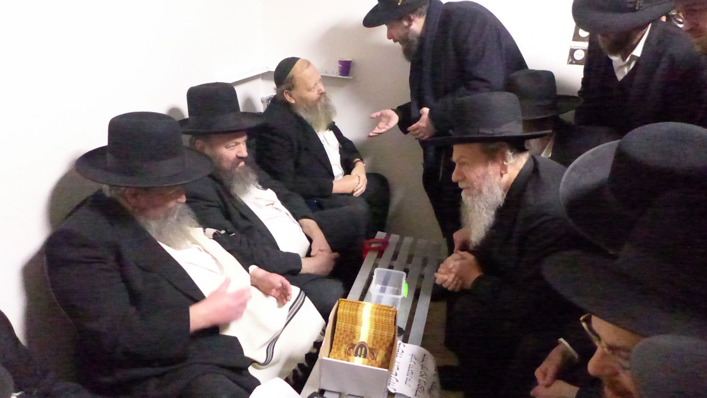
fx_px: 487
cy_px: 220
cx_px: 348
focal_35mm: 26
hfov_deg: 71.9
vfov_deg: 44.3
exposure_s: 1/30
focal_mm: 4.7
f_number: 1.4
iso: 6400
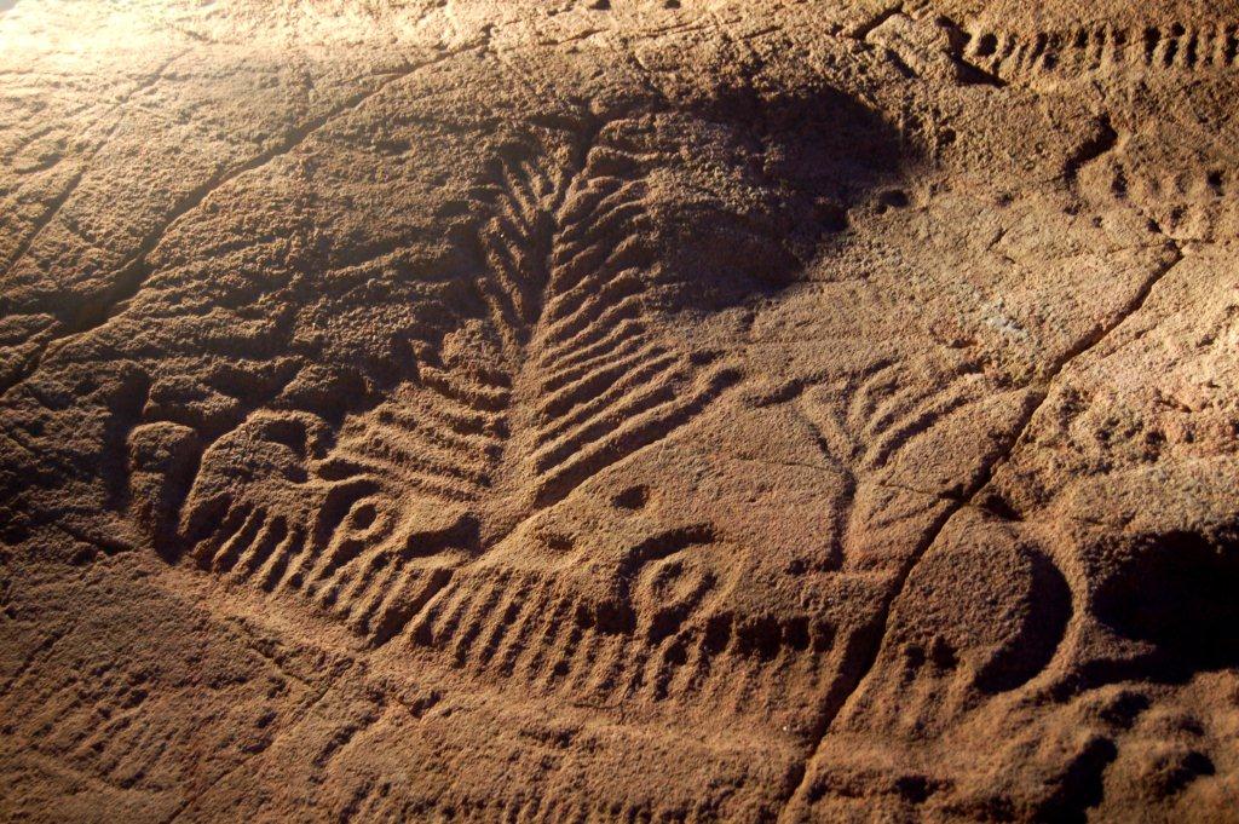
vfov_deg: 34.2
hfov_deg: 49.6
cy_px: 412
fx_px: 1341
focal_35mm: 39
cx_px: 620
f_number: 4.2
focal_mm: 26
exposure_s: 1
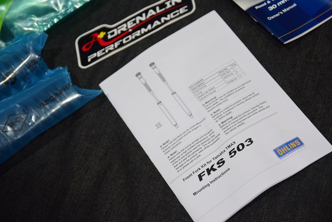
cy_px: 111
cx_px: 166
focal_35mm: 87
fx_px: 803
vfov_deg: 15.7
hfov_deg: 23.4
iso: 1600
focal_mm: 58
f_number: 4
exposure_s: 1/40
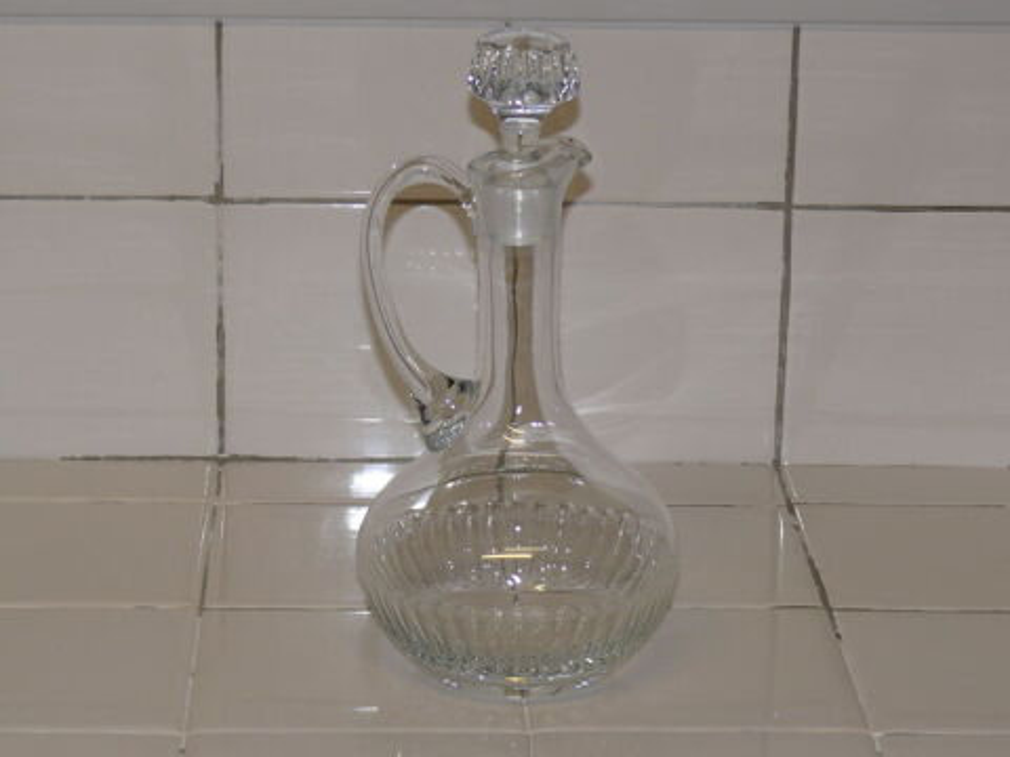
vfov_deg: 12.9
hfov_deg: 17.1
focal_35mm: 115
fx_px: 3355
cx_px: 505
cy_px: 378
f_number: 3.2
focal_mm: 17.1
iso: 100
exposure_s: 1/30
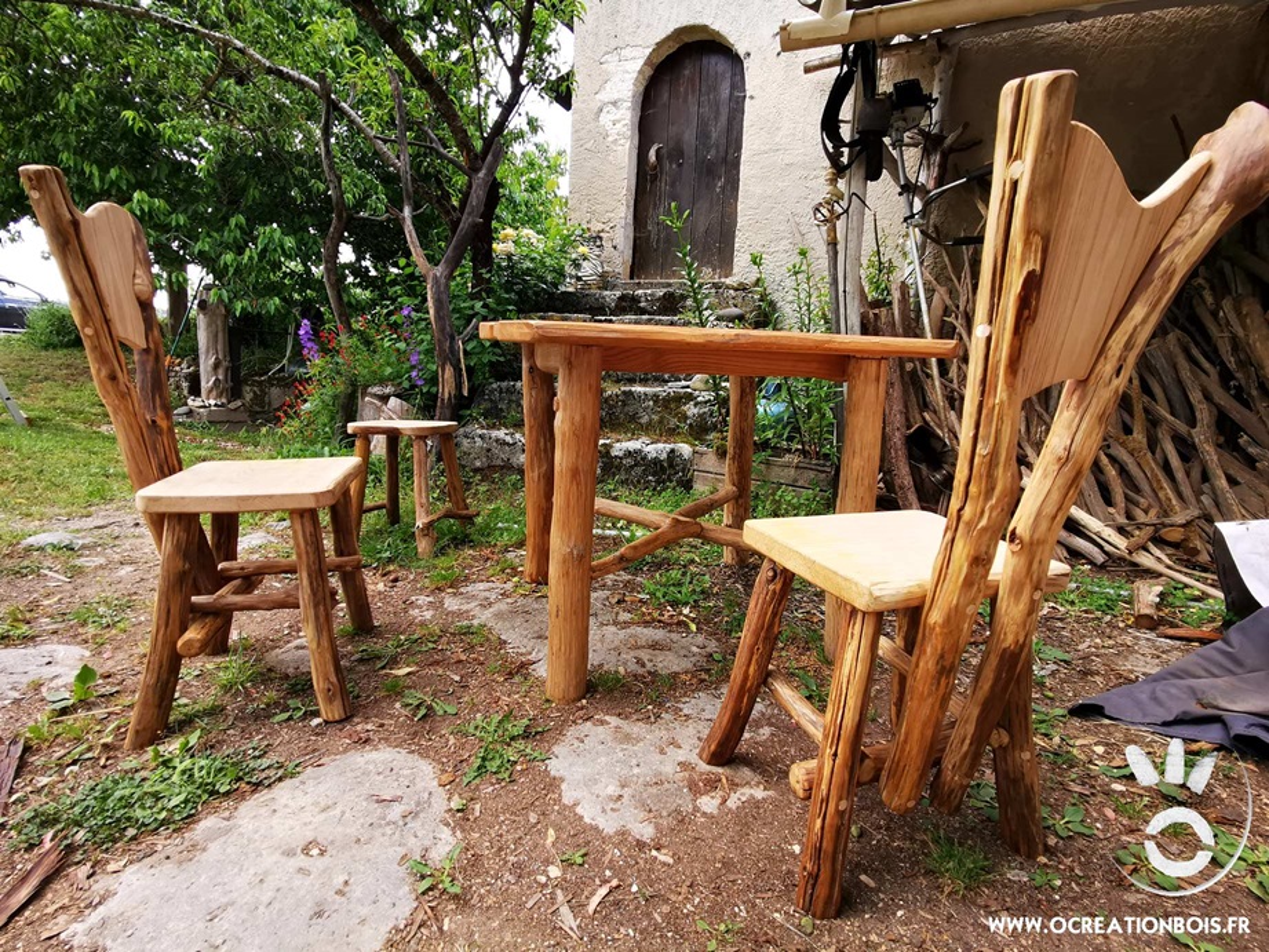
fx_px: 623
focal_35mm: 17
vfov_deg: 74.7
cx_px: 634
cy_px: 476
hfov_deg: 91.0
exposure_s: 1/121
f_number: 2.2
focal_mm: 2.26
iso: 50
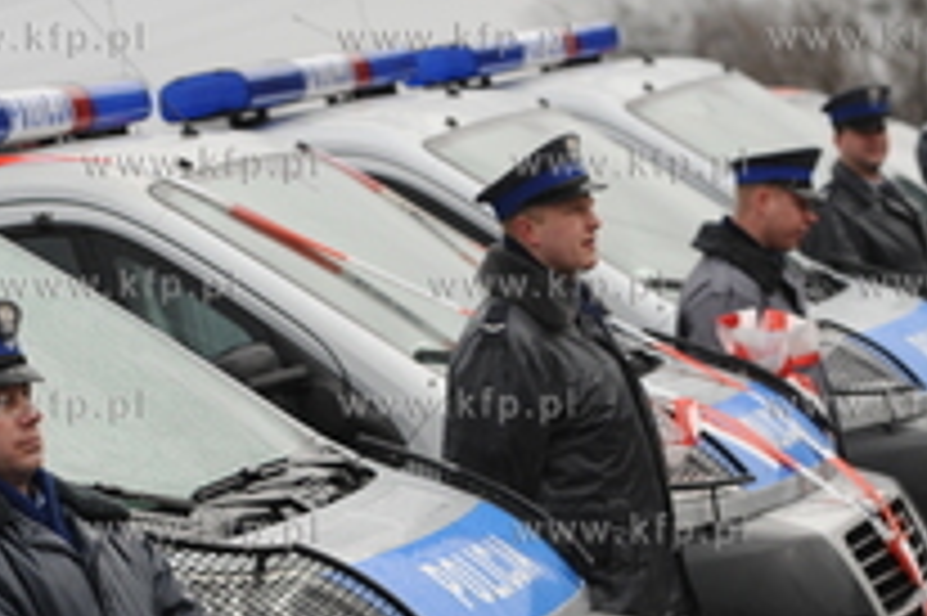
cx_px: 360
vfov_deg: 6.7
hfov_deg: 10.1
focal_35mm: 204
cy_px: 589
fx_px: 5249
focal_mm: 105
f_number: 4
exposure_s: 1/1250
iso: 400
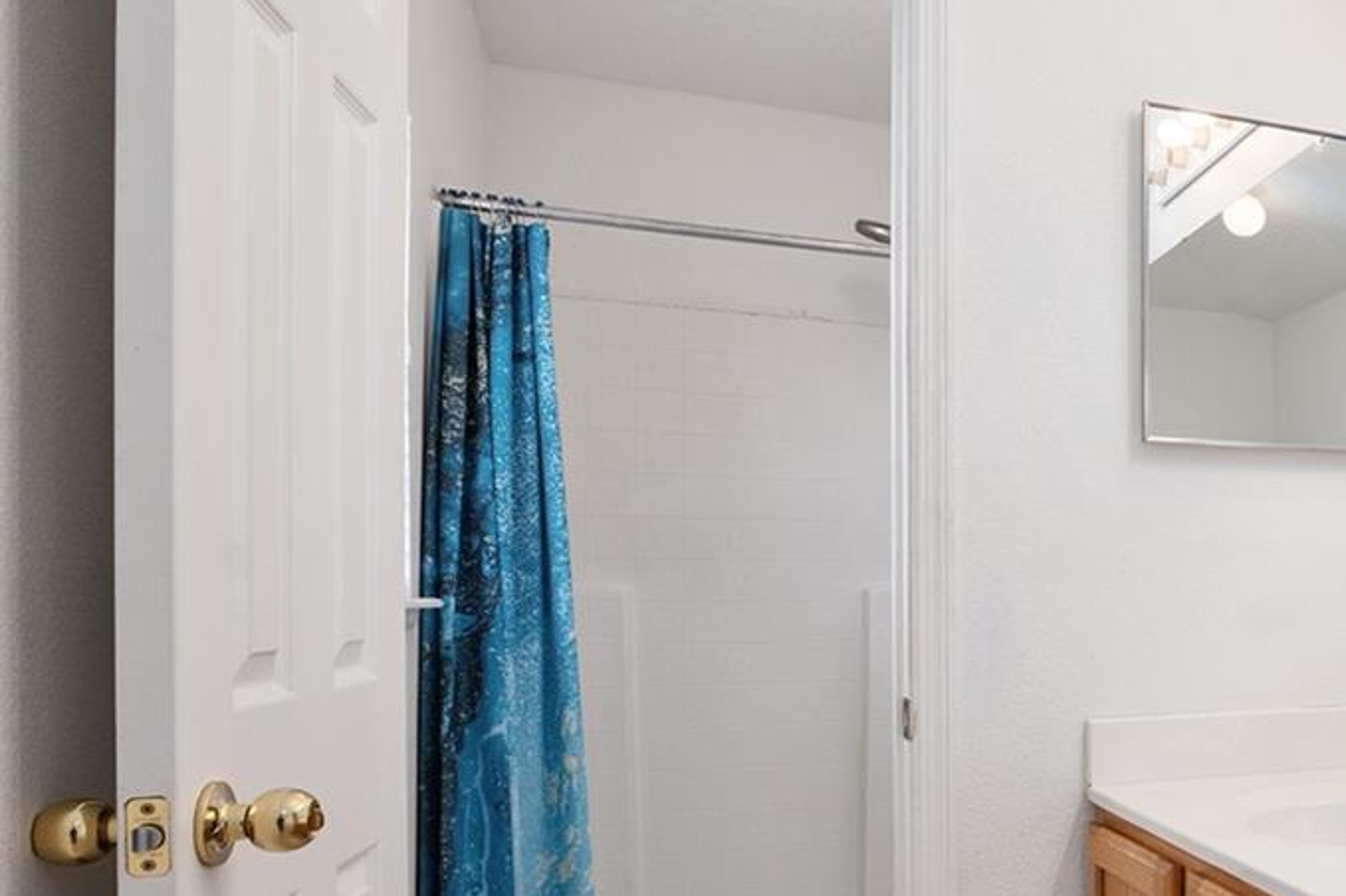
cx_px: 1364
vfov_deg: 39.6
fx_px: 1233
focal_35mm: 33
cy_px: 575
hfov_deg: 47.1
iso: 400
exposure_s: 1/25
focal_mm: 14
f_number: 7.1
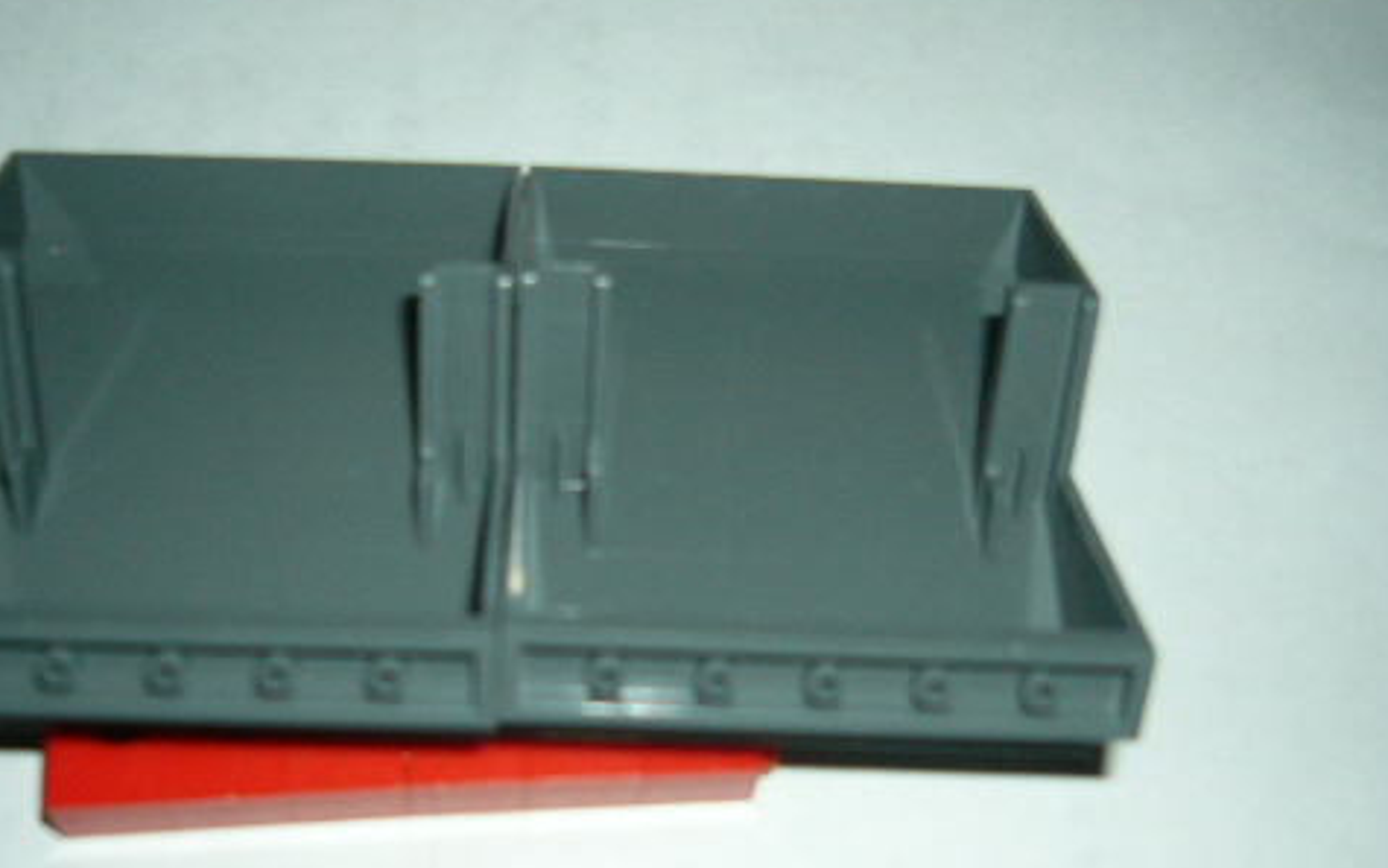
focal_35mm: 50
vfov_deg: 25.8
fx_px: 1892
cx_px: 628
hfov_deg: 40.3
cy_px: 541
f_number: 2.8
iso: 100
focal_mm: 5.8
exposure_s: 1/60
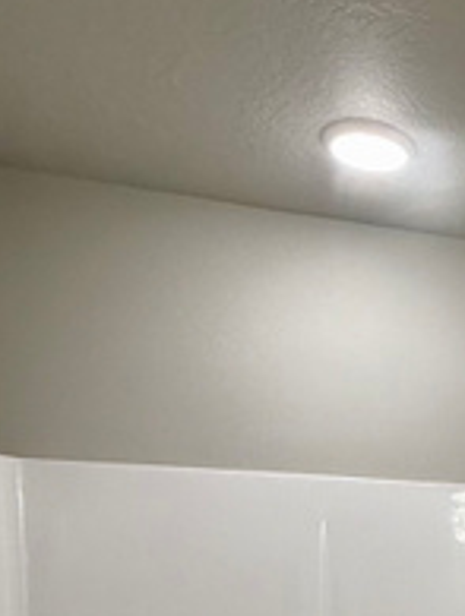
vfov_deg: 30.4
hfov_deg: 22.3
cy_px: 711
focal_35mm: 55
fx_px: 982
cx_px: 683
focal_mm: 2.22
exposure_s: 1/120
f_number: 2.2
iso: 100
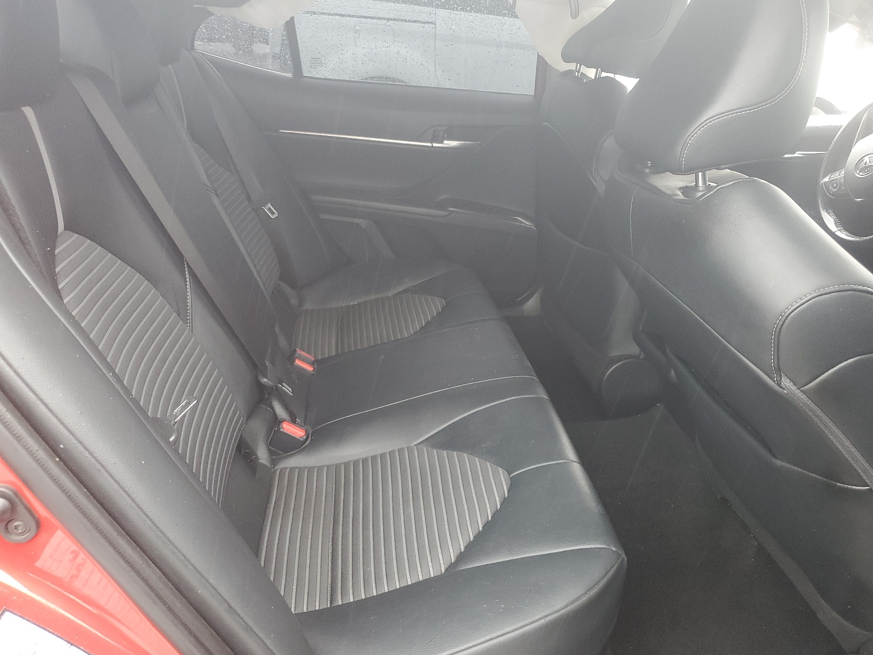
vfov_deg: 49.7
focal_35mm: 28
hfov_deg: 63.4
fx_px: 706
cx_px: 452
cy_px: 305
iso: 96
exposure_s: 1/60.2
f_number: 1.5
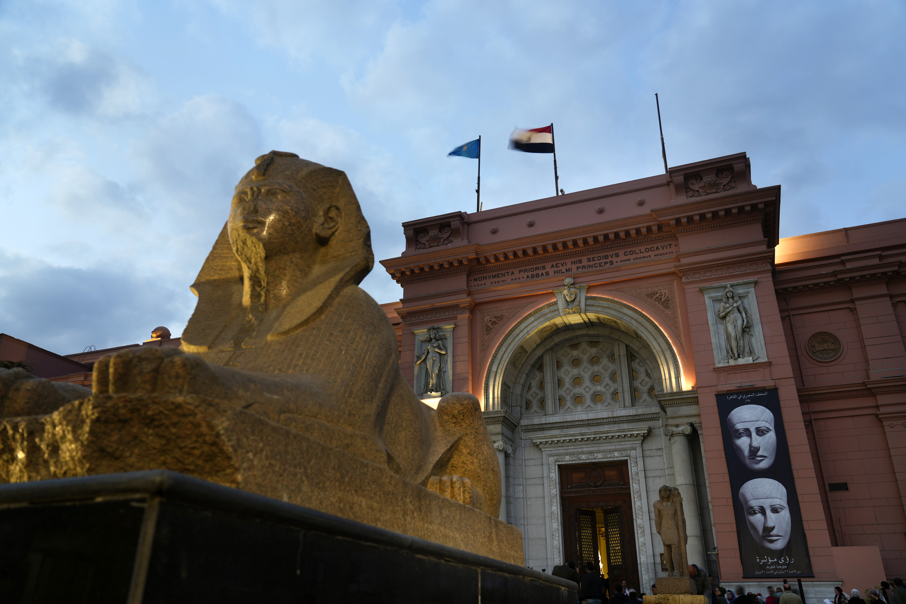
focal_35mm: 27
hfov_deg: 67.4
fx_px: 679
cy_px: 302
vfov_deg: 47.9
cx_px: 453
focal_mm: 27
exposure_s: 1/2
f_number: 4
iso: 64
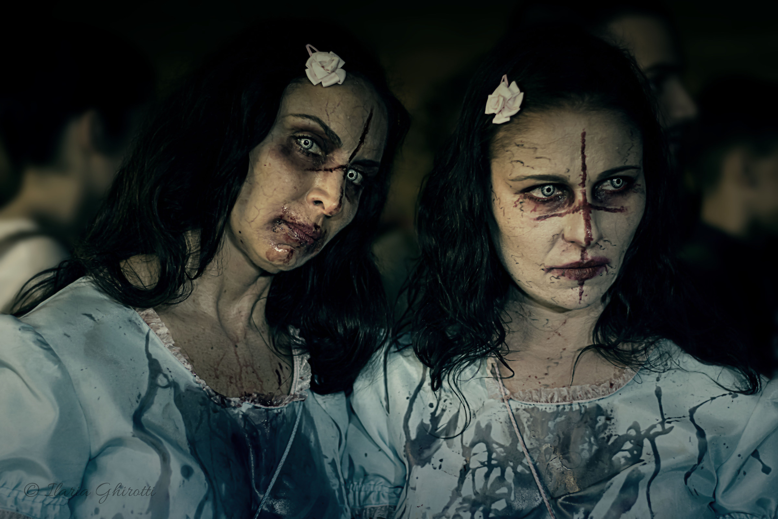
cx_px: 389
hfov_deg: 27.0
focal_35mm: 75
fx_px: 1621
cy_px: 260
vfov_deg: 18.2
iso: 800
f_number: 1.8
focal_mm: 50
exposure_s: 1/60
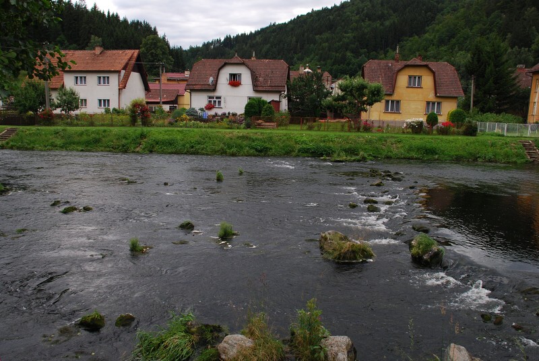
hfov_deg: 67.3
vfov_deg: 48.1
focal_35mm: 27
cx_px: 270
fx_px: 405
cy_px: 180
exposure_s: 1/60
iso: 200
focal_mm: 18
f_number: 8
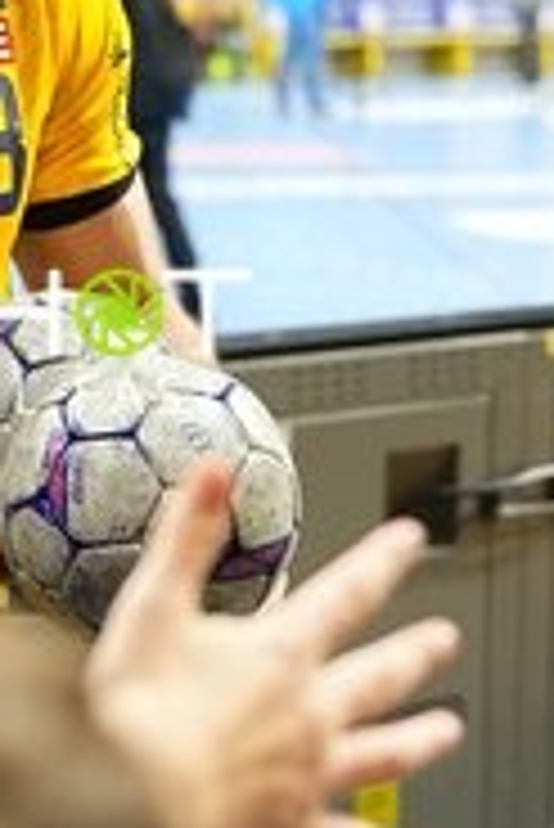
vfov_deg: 15.0
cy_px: 346
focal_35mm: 137
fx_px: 3156
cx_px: -144
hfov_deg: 9.9
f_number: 1.8
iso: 1000
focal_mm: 28
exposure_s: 1/800
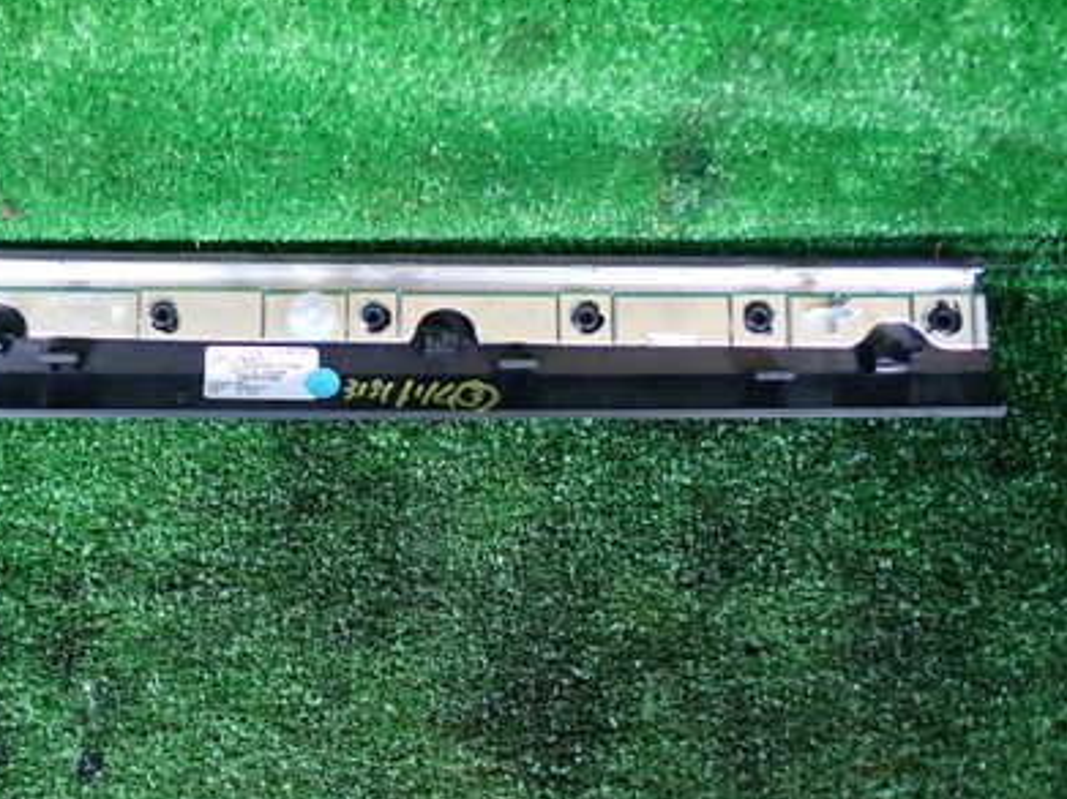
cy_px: 289
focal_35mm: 46
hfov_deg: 40.0
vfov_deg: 31.3
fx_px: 1417
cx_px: 254
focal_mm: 5.4
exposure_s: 1/30
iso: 250
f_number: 2.3
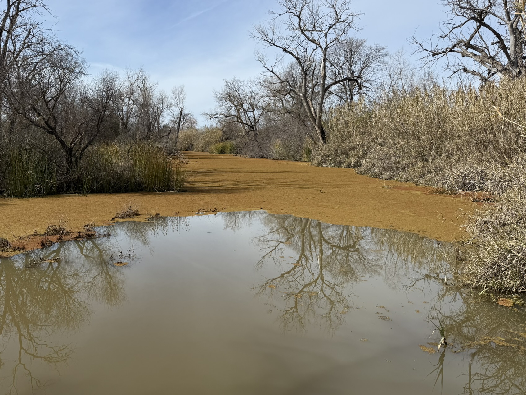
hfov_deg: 61.2
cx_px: 213
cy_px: 172
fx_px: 441
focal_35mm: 29
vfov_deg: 48.1
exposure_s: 1/5714
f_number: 1.78
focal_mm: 6.76
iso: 80
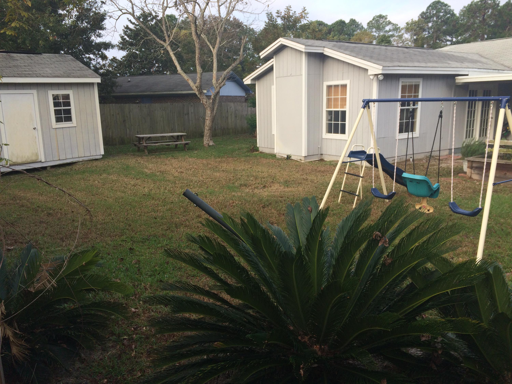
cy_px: 192
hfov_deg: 61.7
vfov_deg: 48.2
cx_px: 256
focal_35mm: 29
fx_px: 429
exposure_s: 1/446
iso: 32
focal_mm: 4.15
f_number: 2.2
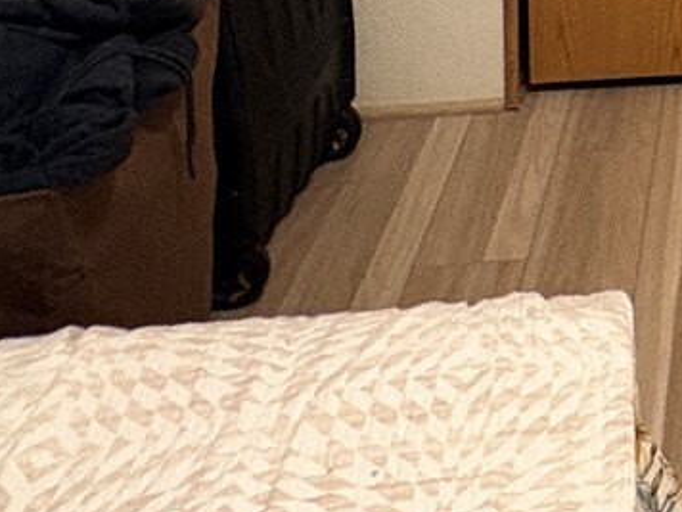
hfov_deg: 25.4
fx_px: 1241
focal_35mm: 63
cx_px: 943
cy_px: -489
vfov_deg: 17.4
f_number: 2.2
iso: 500
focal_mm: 2.22
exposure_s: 1/60
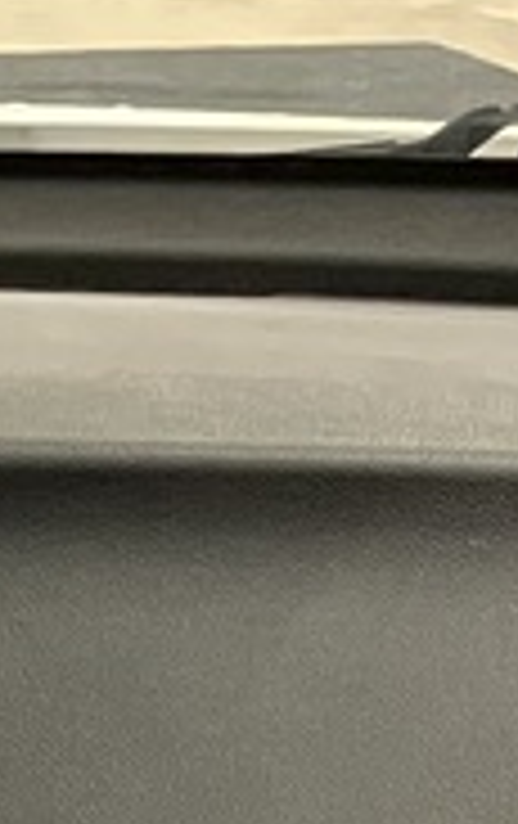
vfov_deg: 8.6
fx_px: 5242
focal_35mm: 233
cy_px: 1499
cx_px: -995
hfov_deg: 5.4
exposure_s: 1/29
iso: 640
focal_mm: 3.99
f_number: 1.8
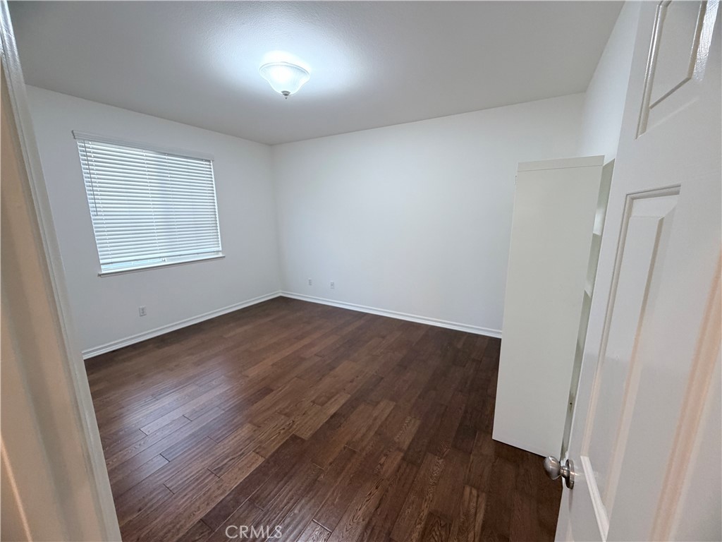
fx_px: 292
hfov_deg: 102.1
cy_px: 271
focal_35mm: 14
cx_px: 361
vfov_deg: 85.7
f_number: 2.2
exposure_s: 1/60
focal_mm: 2.22
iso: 160
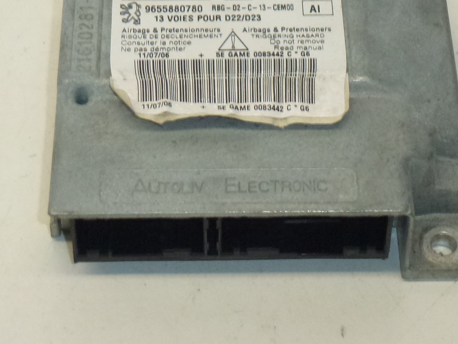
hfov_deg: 17.1
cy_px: 54
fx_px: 1522
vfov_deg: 12.8
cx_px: 250
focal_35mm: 115
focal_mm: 10.1
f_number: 4.4
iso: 400
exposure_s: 1/250
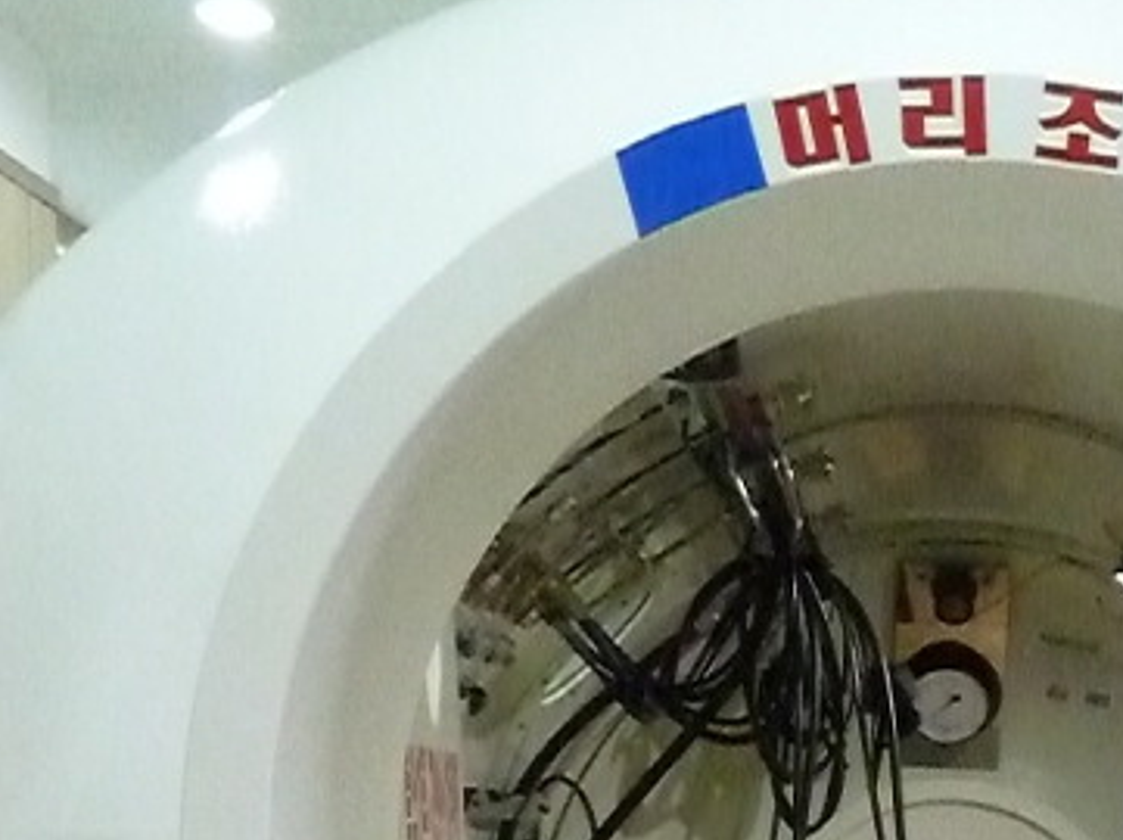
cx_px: 1142
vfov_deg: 18.8
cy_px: 1173
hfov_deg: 25.9
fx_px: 2301
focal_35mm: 71
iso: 1600
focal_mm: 4.1
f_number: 3.3
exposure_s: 1/100
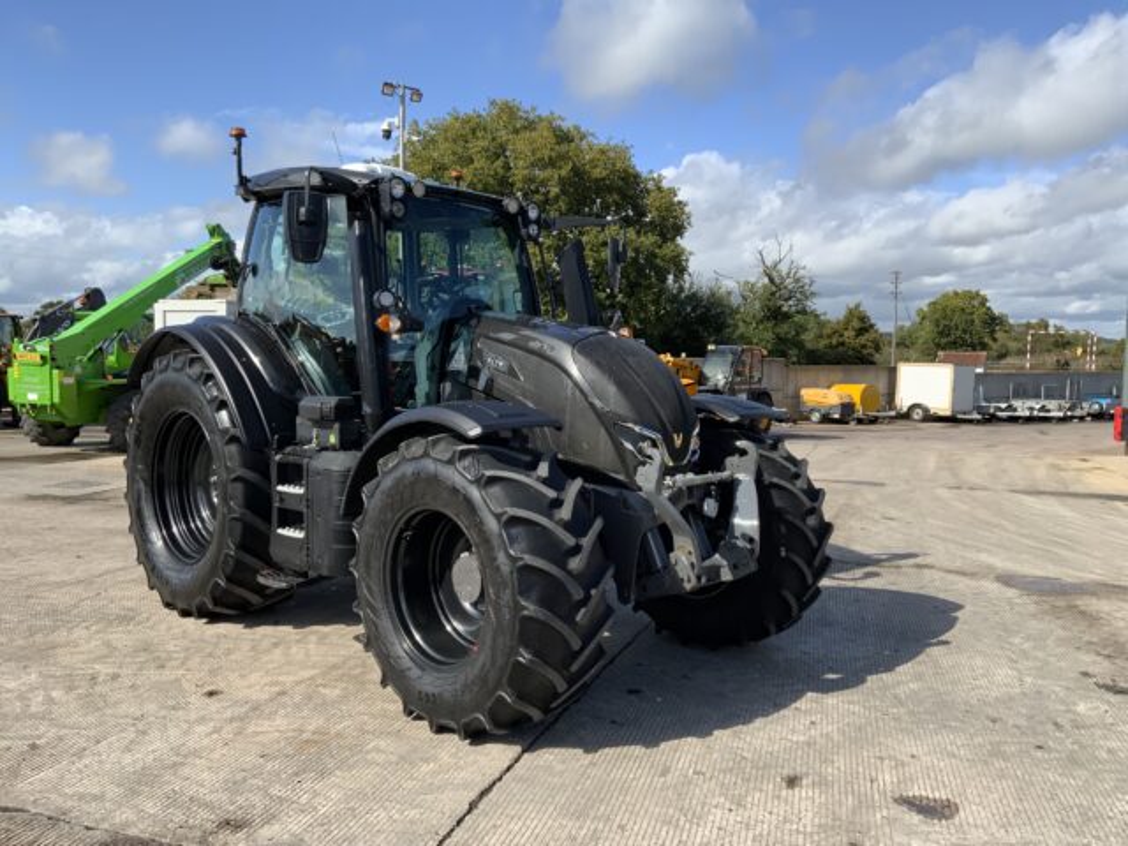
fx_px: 945
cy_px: 423
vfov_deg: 48.2
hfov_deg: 61.7
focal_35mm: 29
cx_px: 564
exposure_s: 1/1534
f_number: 1.8
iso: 16
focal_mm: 3
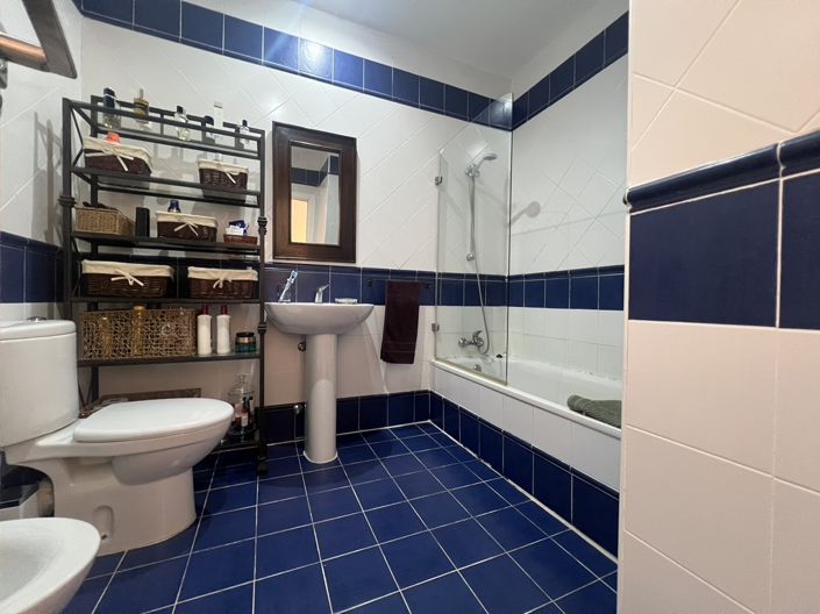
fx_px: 308
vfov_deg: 89.9
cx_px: 410
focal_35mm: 13
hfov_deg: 106.2
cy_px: 307
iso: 500
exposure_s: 1/50
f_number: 1.8
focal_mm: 1.57
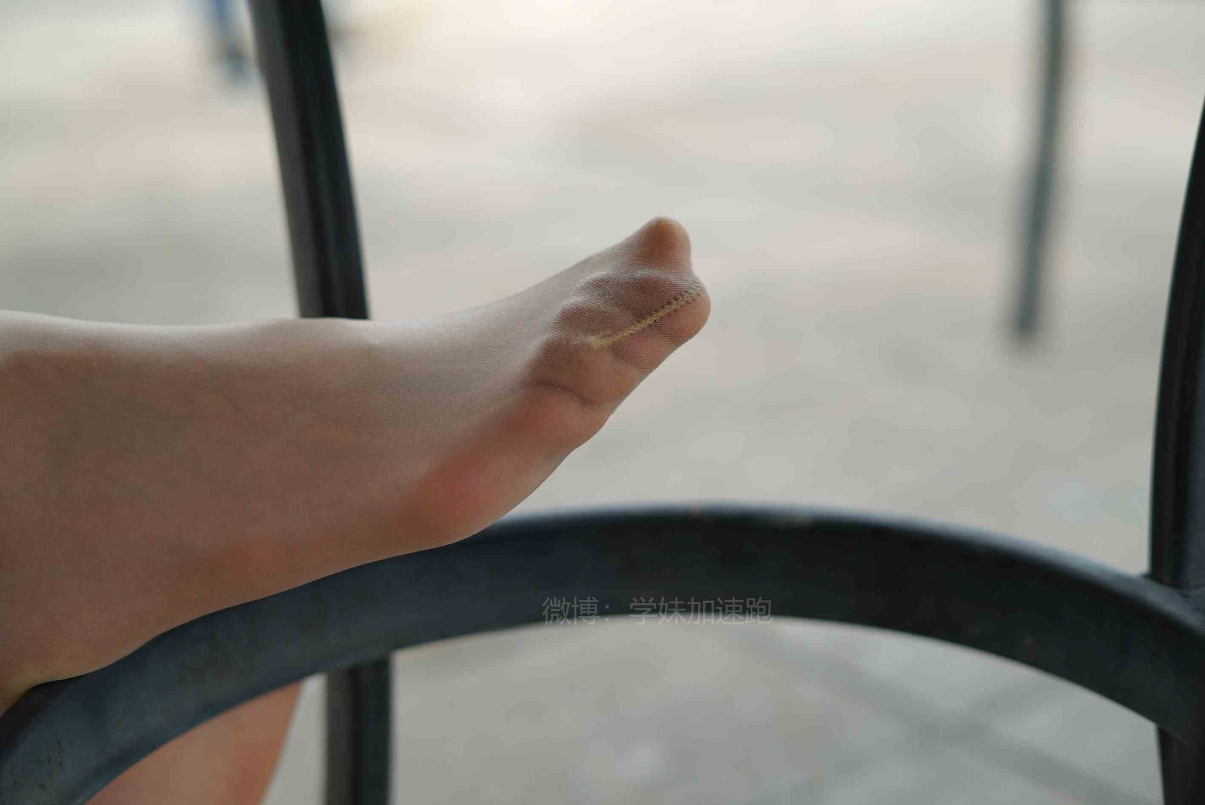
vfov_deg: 27.0
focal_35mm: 50
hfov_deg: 39.6
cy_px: 402
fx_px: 1675
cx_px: 602
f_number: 2.8
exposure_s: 1/125
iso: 50
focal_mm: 50
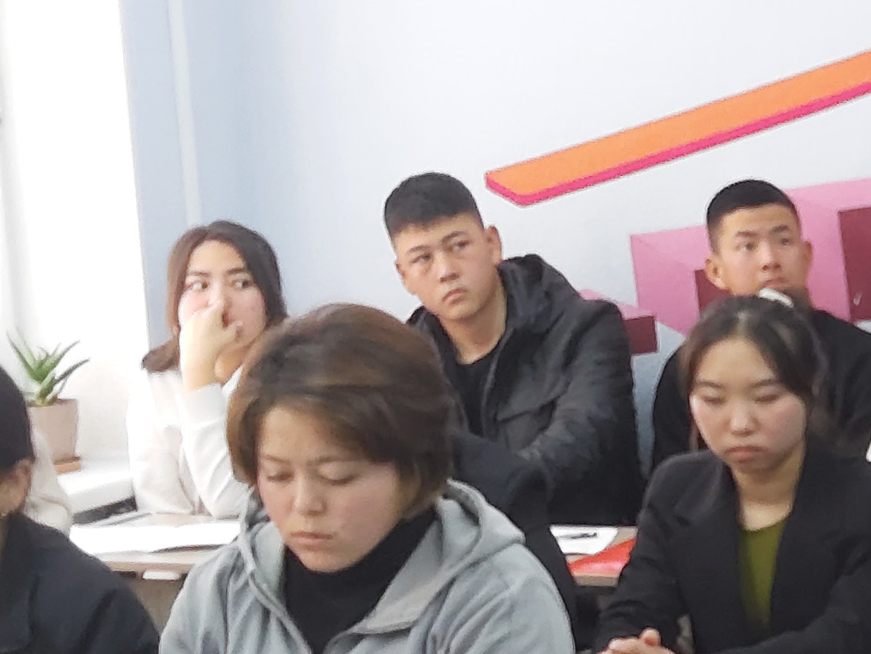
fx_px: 2970
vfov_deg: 12.5
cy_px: 442
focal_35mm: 118
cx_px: 1185
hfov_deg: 15.7
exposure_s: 1/50
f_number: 1.7
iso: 125
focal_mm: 3.92
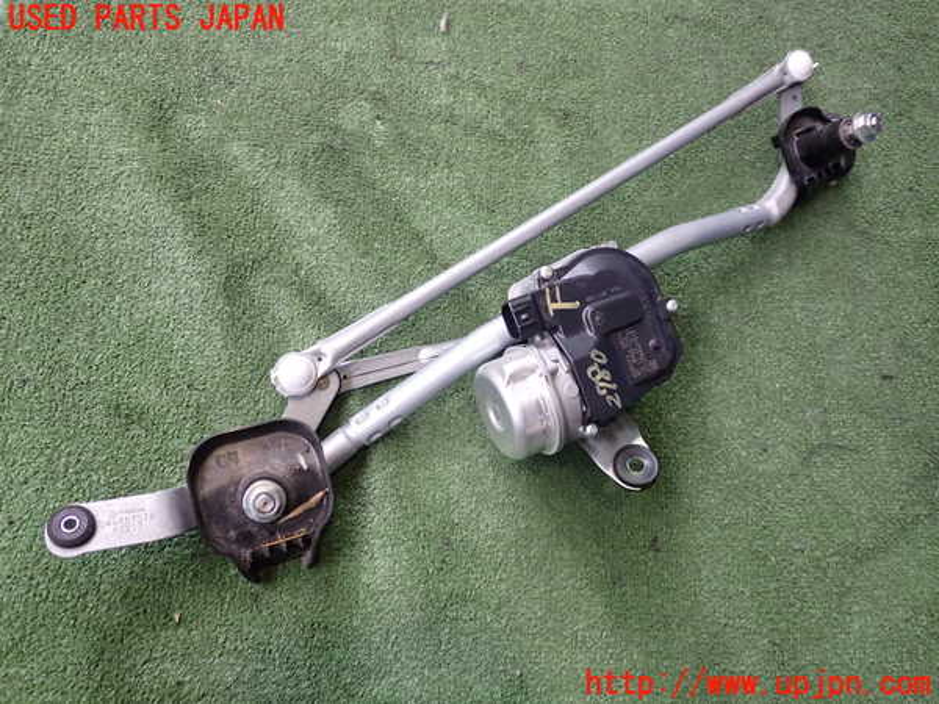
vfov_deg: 46.8
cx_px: 470
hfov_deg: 60.0
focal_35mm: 30
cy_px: 352
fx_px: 814
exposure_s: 1/60
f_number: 2.3
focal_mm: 5.4
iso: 200
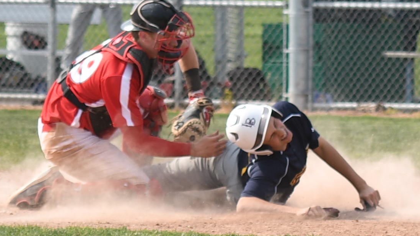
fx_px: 1236
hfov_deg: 19.3
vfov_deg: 10.9
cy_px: 122
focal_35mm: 111
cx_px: 209
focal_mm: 70
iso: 140
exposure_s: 1/1000
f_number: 4
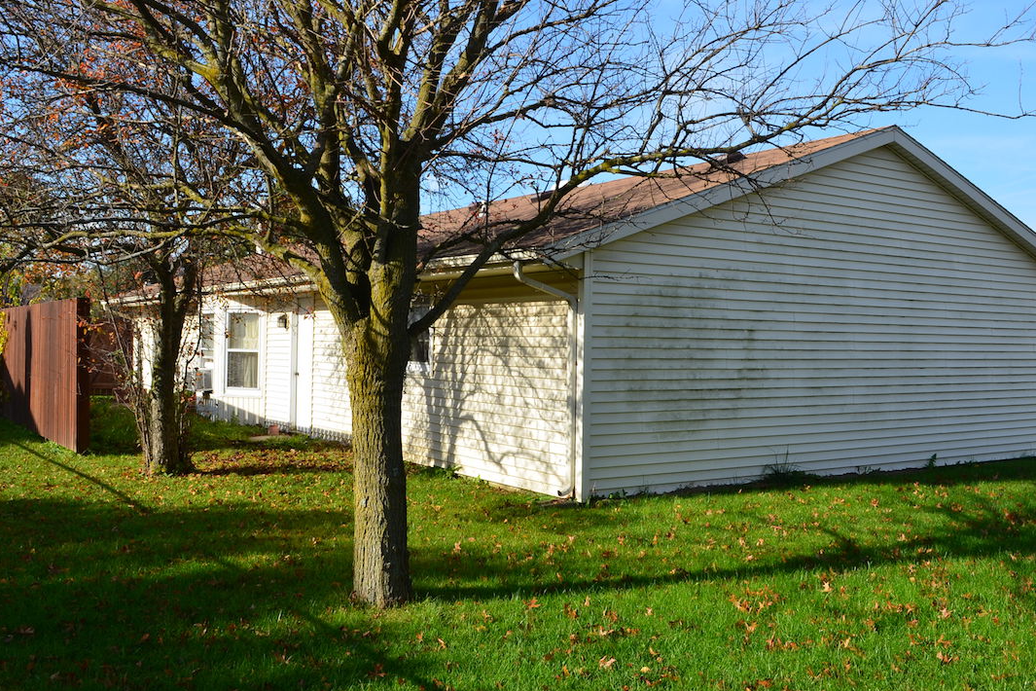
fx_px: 1036
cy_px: 296
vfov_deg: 36.8
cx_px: 523
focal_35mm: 36
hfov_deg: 53.1
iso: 220
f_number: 10
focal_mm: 20
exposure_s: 1/250
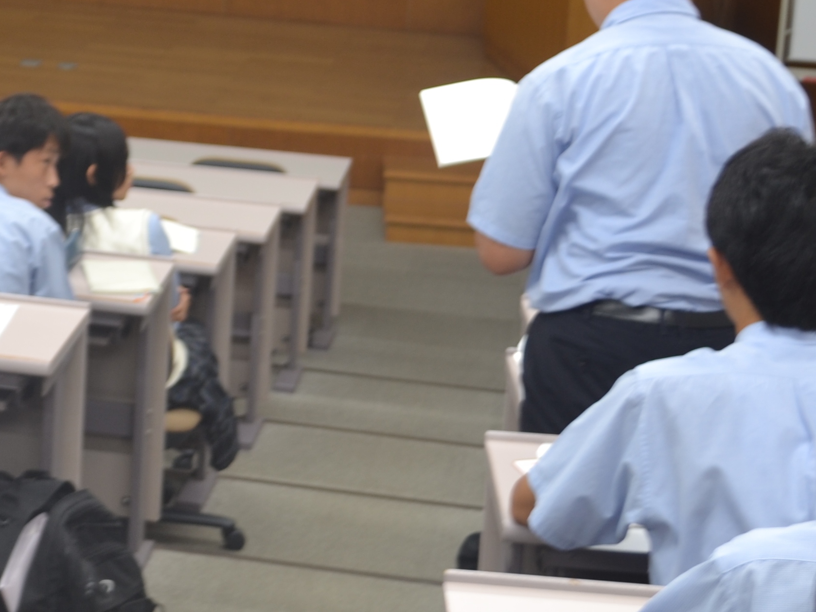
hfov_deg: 18.6
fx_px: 2428
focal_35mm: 103
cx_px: -1
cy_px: 7
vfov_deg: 14.2
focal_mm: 26
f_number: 4.2
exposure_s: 1/8
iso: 100
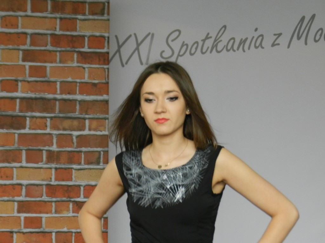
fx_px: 2685
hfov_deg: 6.9
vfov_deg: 5.2
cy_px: 122
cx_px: 162
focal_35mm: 286
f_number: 5.3
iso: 200
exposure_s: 1/20
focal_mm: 50.8
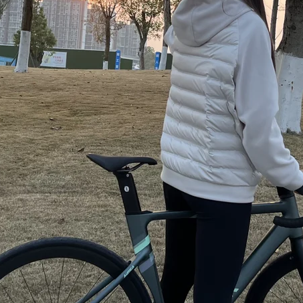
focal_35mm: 73
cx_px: 215
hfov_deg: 23.5
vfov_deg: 23.6
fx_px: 723
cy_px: 108
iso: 50
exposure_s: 1/887
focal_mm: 5.7
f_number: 1.5
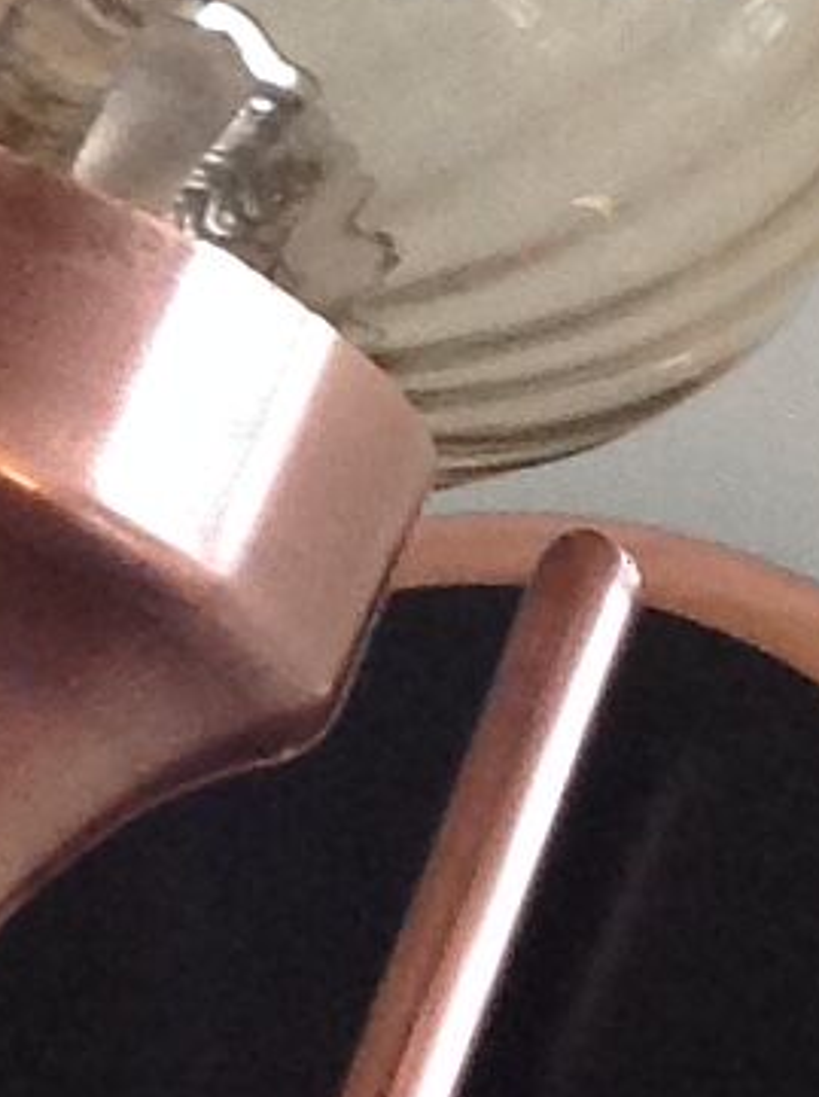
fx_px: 7969
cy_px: 637
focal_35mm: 252
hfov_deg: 5.9
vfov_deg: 7.9
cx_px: 350
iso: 160
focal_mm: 4.28
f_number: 2.4
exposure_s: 1/17
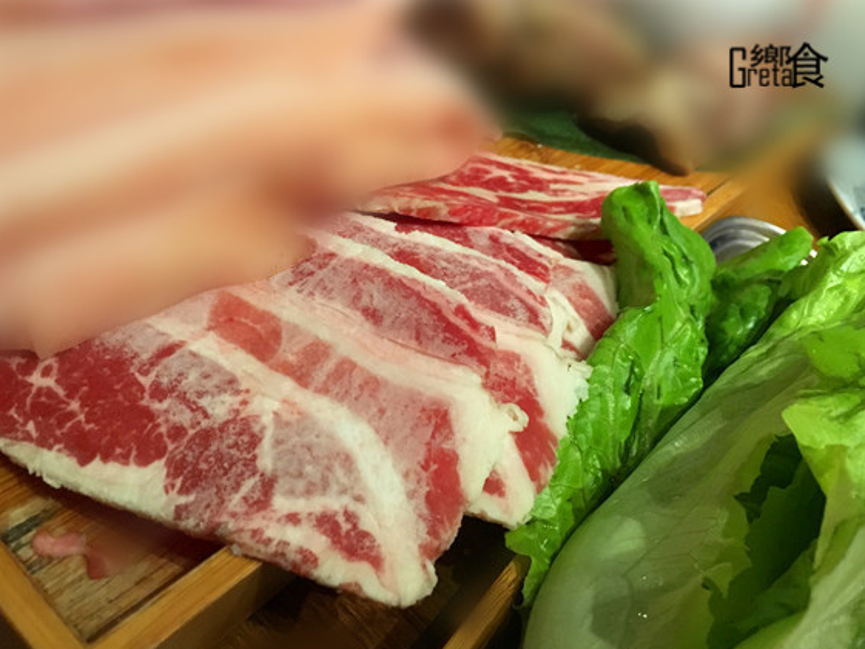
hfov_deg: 58.3
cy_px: 341
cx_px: 435
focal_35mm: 31
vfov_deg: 45.4
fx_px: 775
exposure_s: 1/15
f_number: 2.2
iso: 320
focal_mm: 4.15
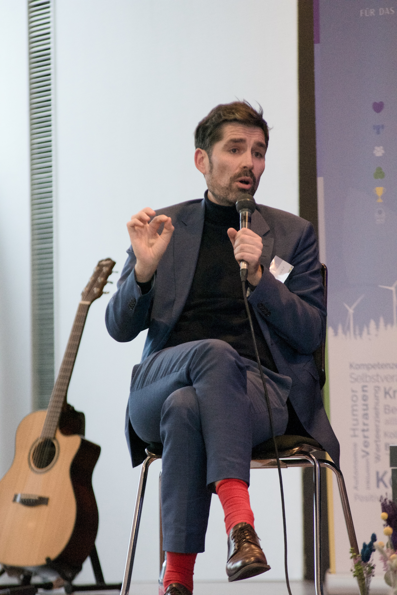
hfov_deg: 4.6
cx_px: 198
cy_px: 298
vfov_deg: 6.9
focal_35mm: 300
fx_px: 4962
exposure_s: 1/400
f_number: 4.5
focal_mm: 200
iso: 6400
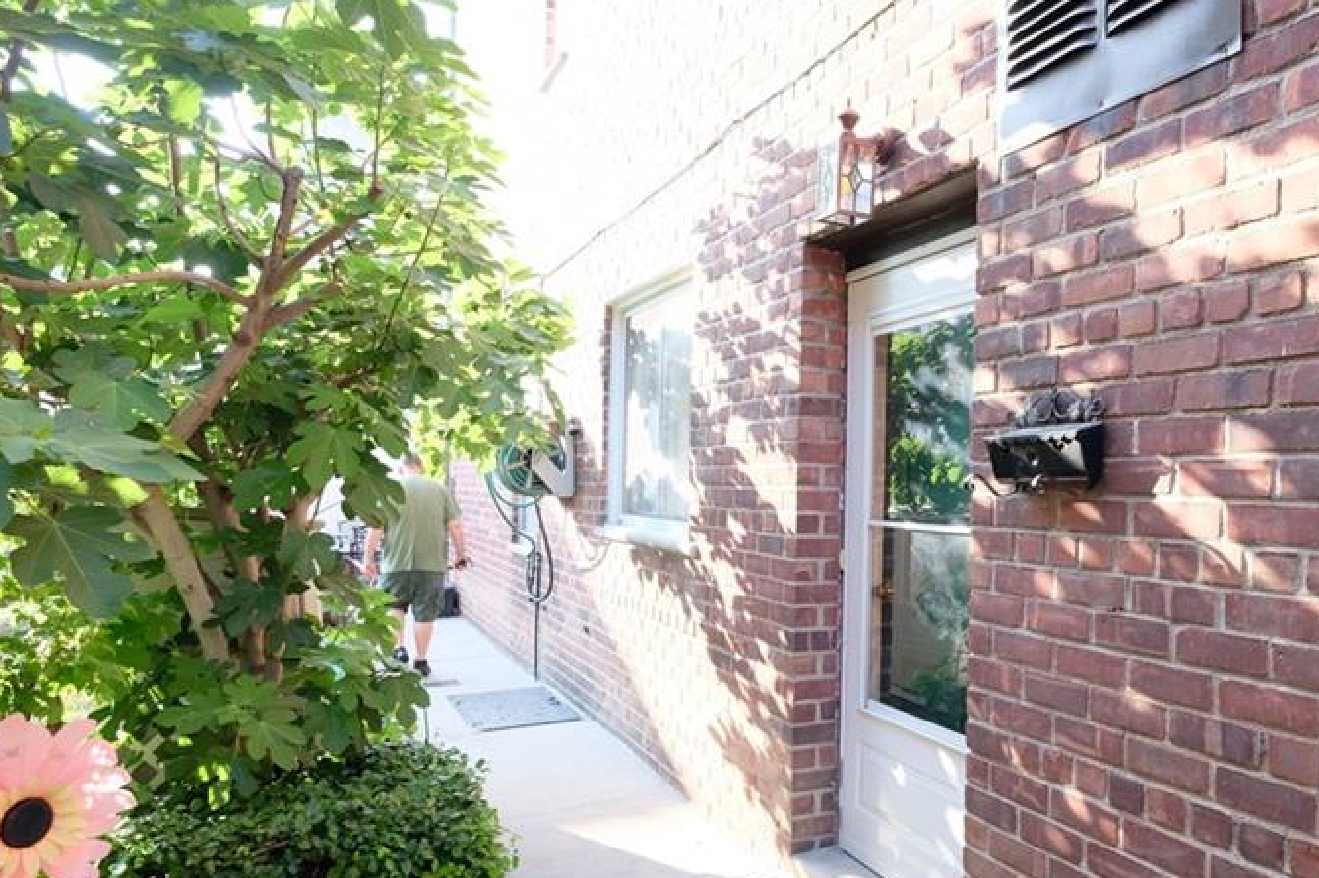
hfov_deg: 68.7
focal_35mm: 26
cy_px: 504
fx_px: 952
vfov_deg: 49.3
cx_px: 793
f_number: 4
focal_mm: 11.5
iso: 400
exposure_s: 1/85
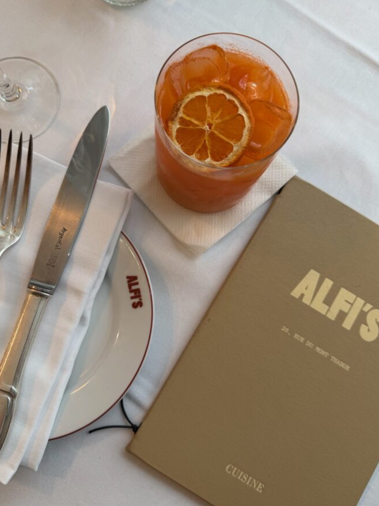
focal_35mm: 28
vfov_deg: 63.5
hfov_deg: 49.7
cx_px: 171
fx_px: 409
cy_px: 254
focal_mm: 6.76
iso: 100
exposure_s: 1/100
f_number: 1.78
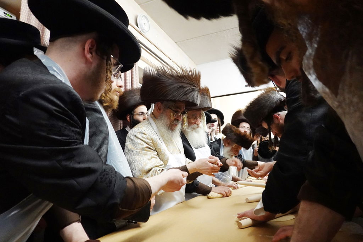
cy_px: 121
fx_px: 242
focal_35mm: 24
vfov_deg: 53.1
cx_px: 182
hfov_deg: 73.7
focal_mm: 9
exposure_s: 1/100
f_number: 2.8
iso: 2000
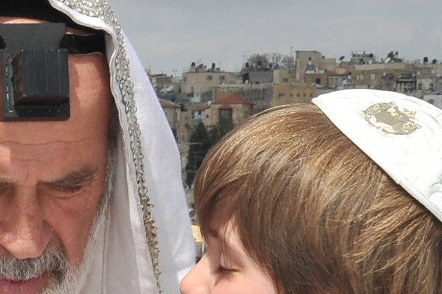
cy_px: 327
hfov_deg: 9.7
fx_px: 2552
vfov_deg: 6.6
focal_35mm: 208
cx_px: -101
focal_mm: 48
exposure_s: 1/250
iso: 500
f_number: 22
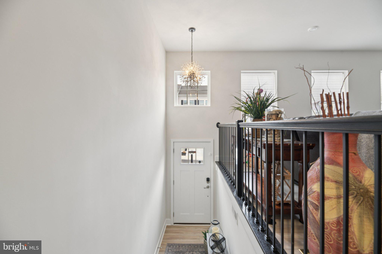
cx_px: 191
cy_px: 127
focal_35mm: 14
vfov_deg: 81.2
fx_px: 149
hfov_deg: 104.3
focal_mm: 14
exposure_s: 1/15
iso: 280
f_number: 8
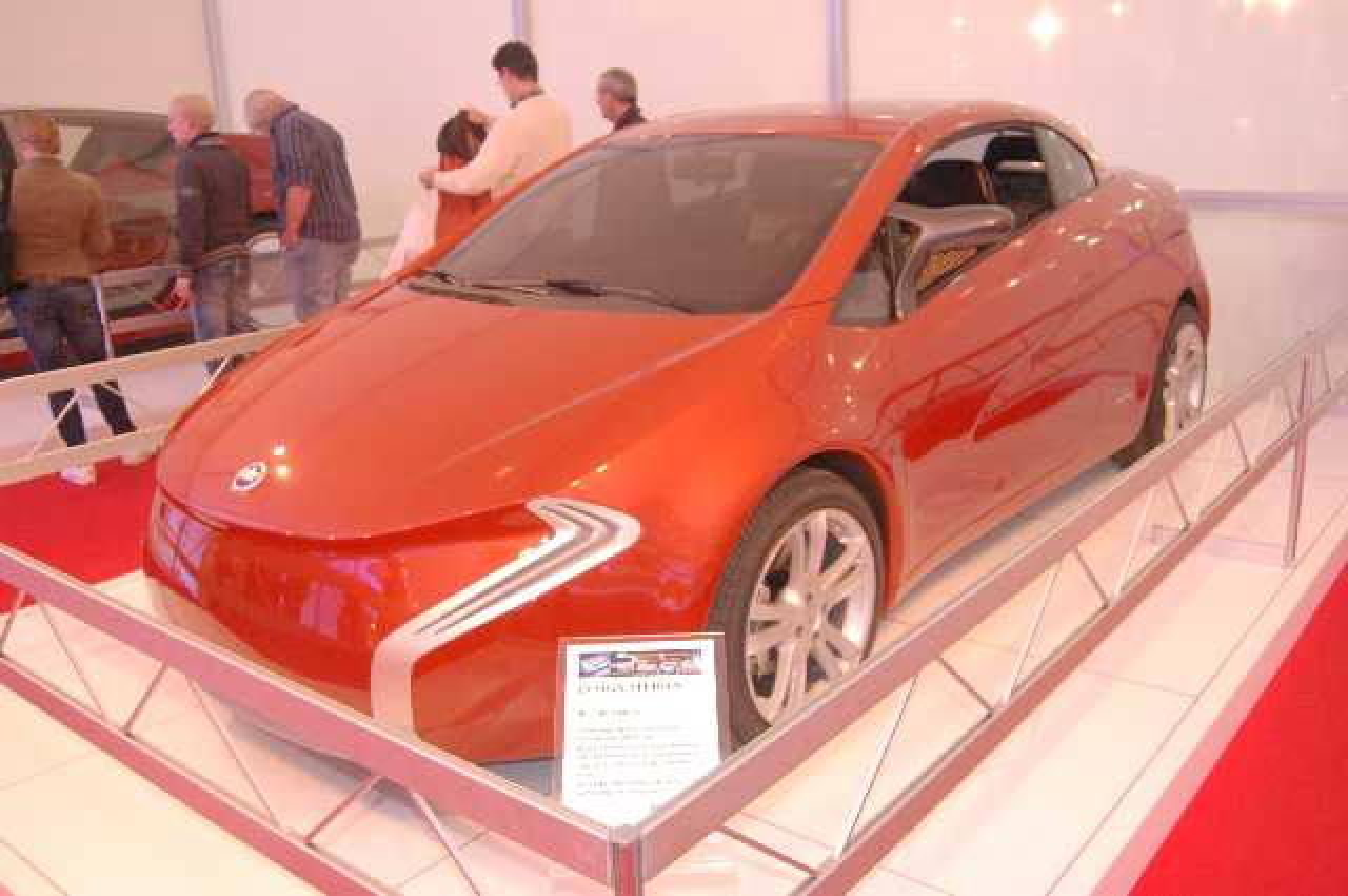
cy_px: 448
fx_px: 1234
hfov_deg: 57.3
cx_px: 674
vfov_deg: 39.9
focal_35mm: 33
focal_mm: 22
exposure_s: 1/80
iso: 1600
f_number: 5
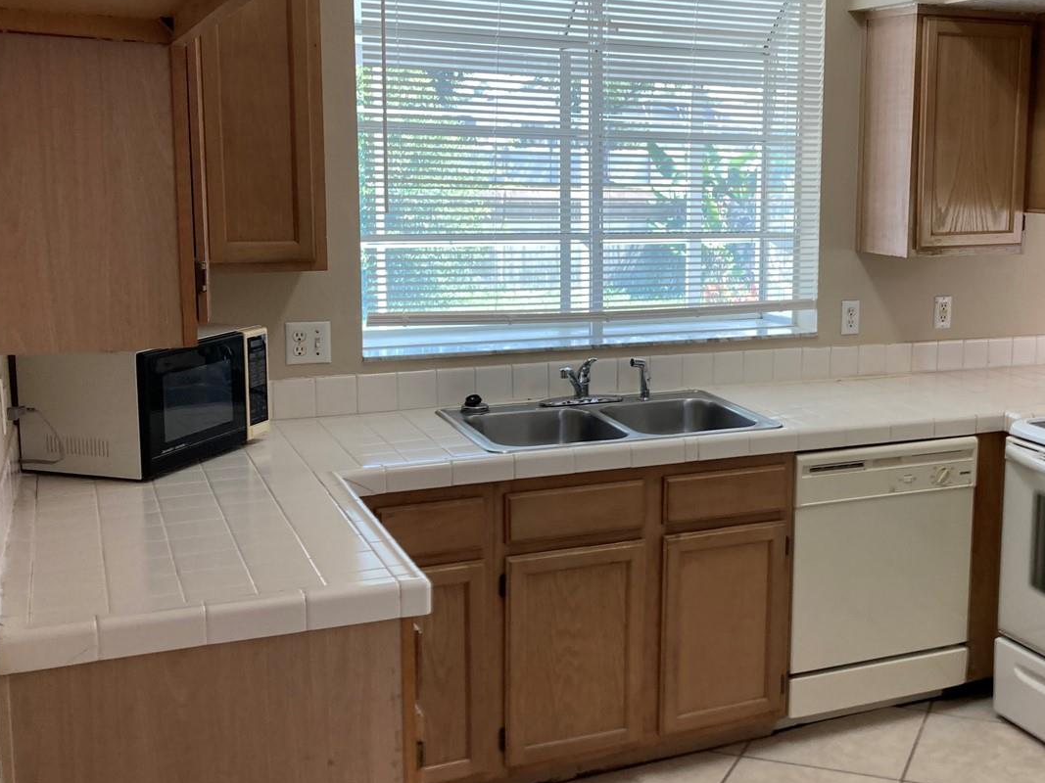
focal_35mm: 42
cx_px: 755
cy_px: 363
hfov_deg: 43.7
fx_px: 1268
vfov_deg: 34.3
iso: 25
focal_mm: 3.99
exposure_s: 1/61
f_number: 1.8
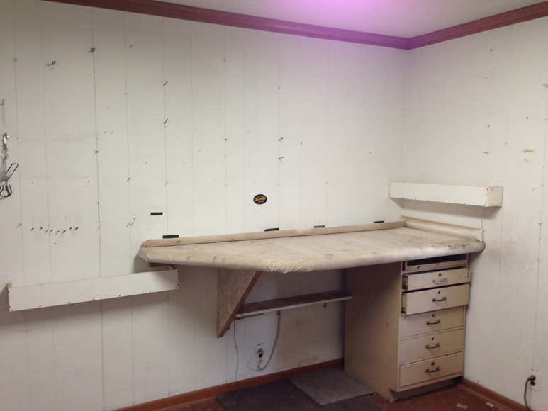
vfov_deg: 43.0
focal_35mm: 33
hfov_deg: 55.3
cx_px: 274
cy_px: 206
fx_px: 522
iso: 50
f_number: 2.4
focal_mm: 4.12
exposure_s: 1/20
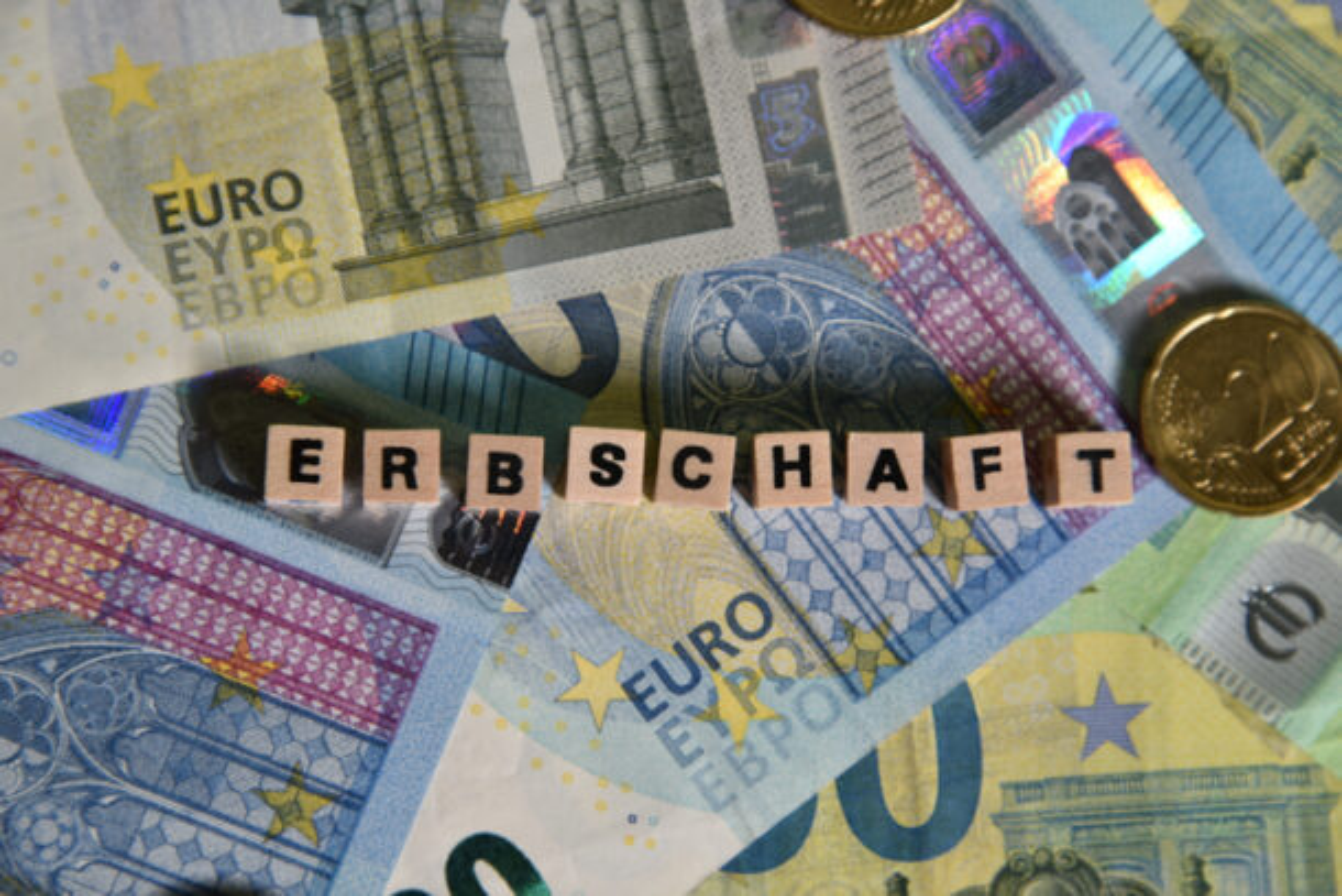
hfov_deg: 17.1
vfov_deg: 11.4
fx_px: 4474
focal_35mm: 120
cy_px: 448
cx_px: 671
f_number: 7.1
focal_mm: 120
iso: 400
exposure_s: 1/200
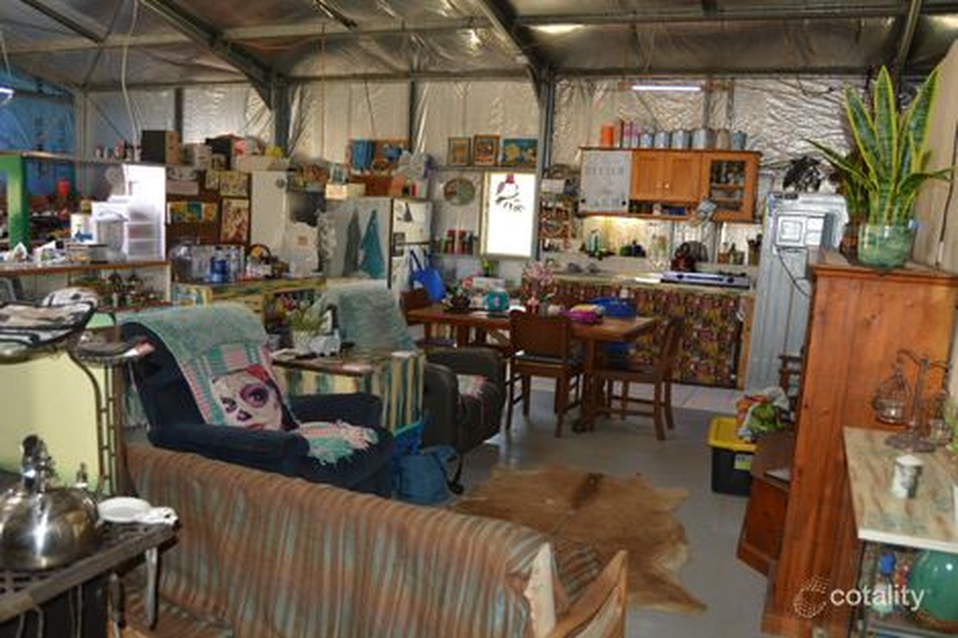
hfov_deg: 67.4
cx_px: 479
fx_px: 718
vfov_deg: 47.9
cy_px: 319
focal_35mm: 27
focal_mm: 18
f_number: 3.5
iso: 560
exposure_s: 1/60
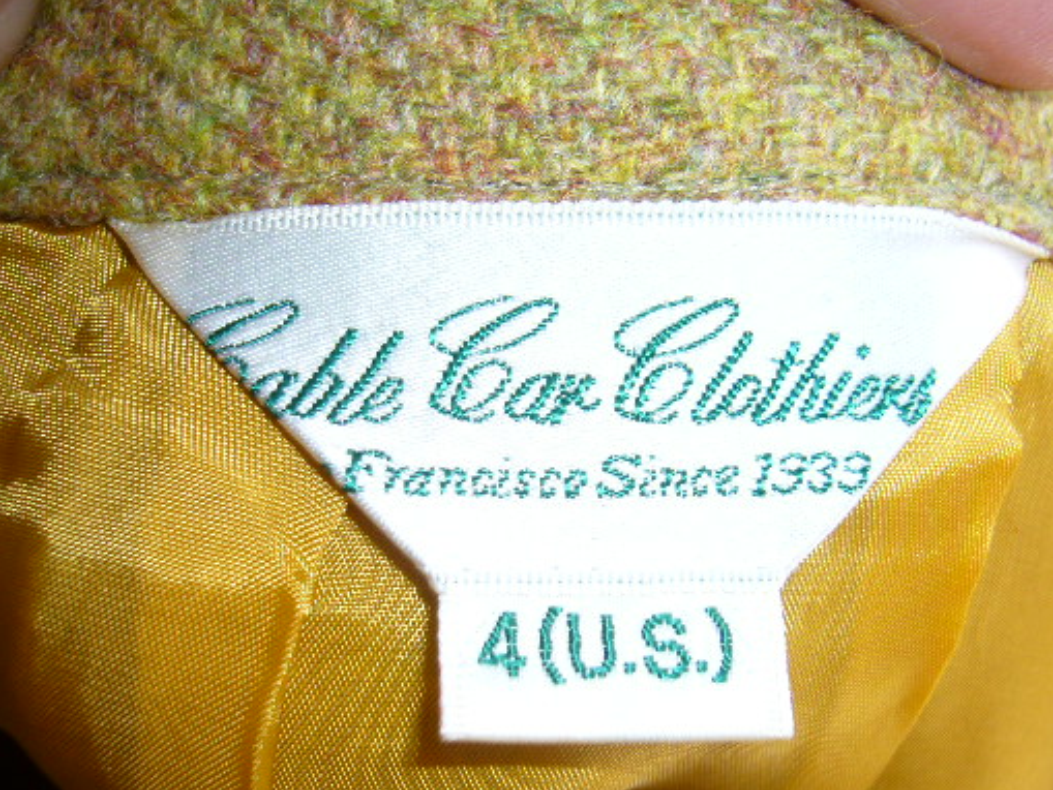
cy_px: 459
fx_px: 1339
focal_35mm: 44
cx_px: 559
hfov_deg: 42.9
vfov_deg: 32.8
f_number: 2.8
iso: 80
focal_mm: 5.8
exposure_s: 1/60
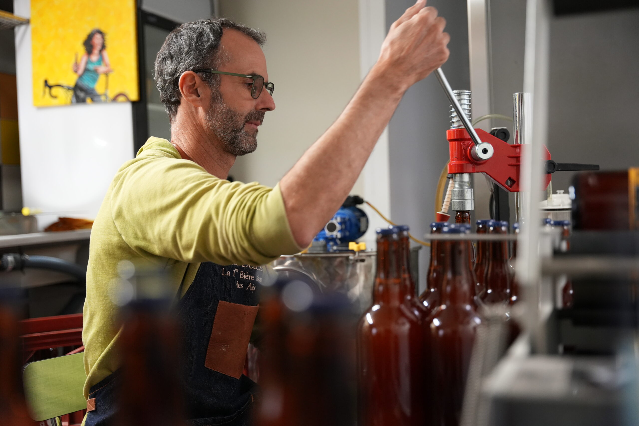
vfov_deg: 29.9
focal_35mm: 45
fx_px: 799
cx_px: 320
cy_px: 213
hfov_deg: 43.6
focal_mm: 45
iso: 3200
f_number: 2.8
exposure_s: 1/200
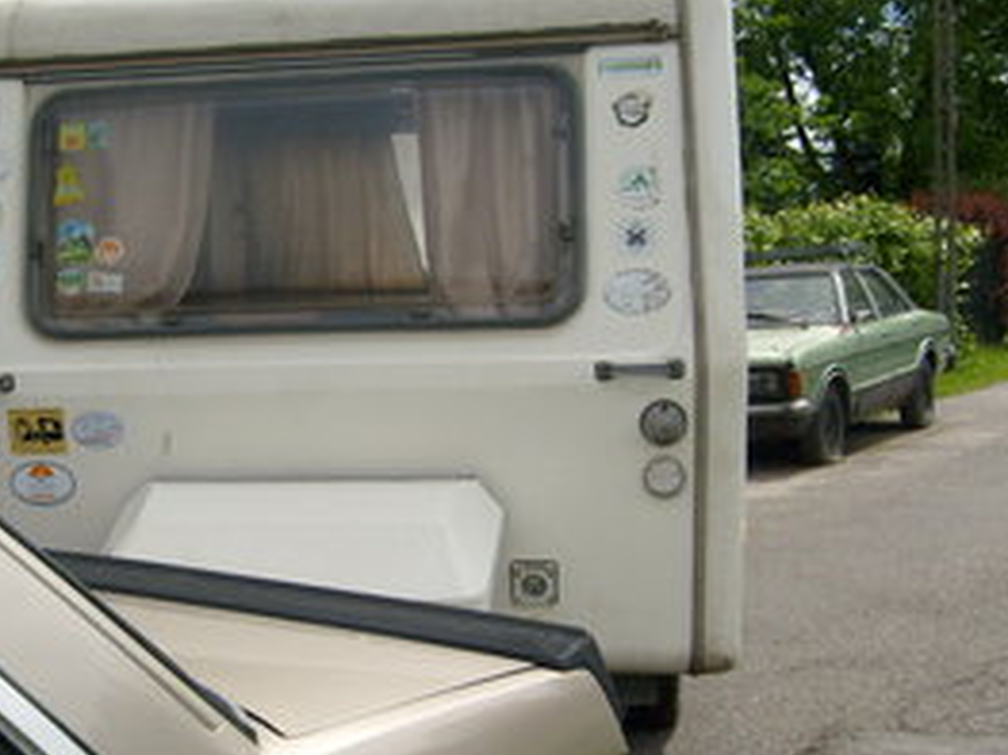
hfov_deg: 31.8
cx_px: 303
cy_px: 460
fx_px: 1746
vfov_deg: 24.3
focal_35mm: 60
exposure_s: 1/350
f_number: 7.1
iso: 80
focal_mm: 5.8
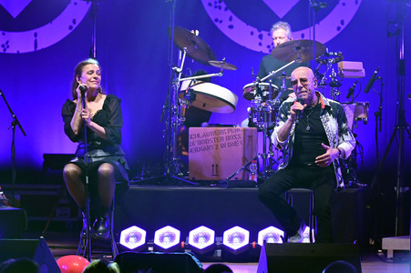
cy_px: 136
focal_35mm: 145
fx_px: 1654
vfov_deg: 9.4
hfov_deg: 14.2
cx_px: 206
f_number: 4
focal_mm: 145
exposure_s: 1/400
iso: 4000
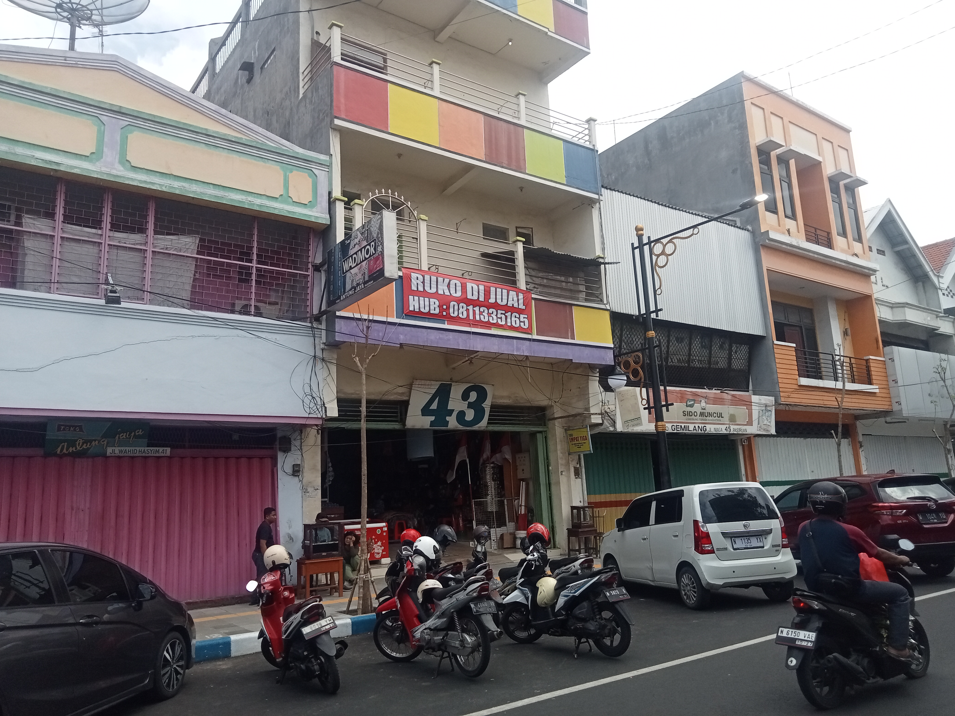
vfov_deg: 49.7
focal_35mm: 28
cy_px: 358
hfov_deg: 63.4
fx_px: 772
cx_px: 478
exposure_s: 1/1012
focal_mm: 3.46
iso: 102
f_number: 2.2
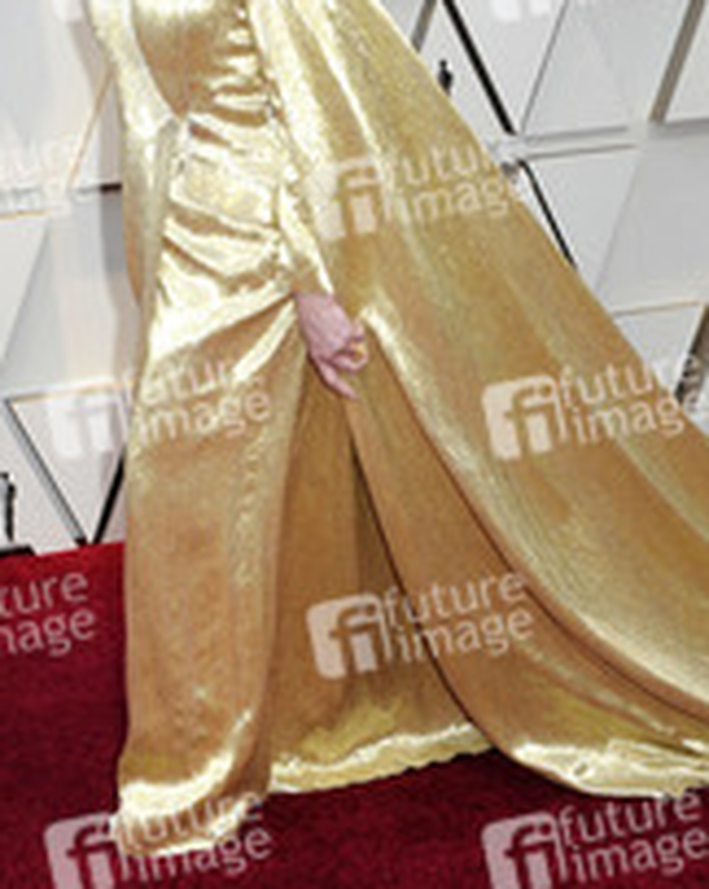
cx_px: 477
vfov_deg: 25.3
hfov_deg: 20.3
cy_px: 298
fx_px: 1970
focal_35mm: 75
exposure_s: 1/250
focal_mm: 36
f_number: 9
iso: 800
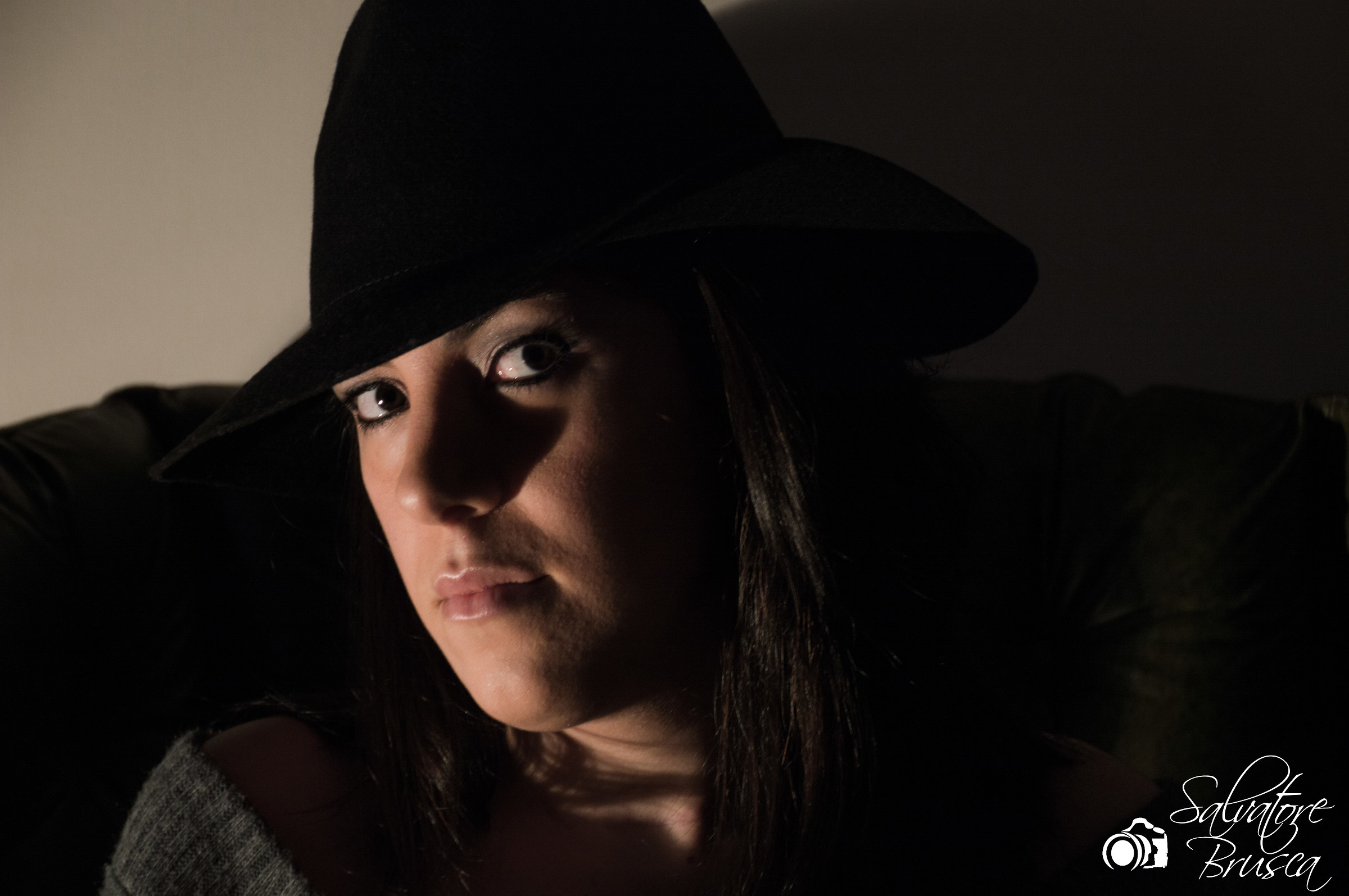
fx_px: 4492
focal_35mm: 120
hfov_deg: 17.1
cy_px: 448
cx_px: 674
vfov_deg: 11.4
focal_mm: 80
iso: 200
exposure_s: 1/3
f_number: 5.3
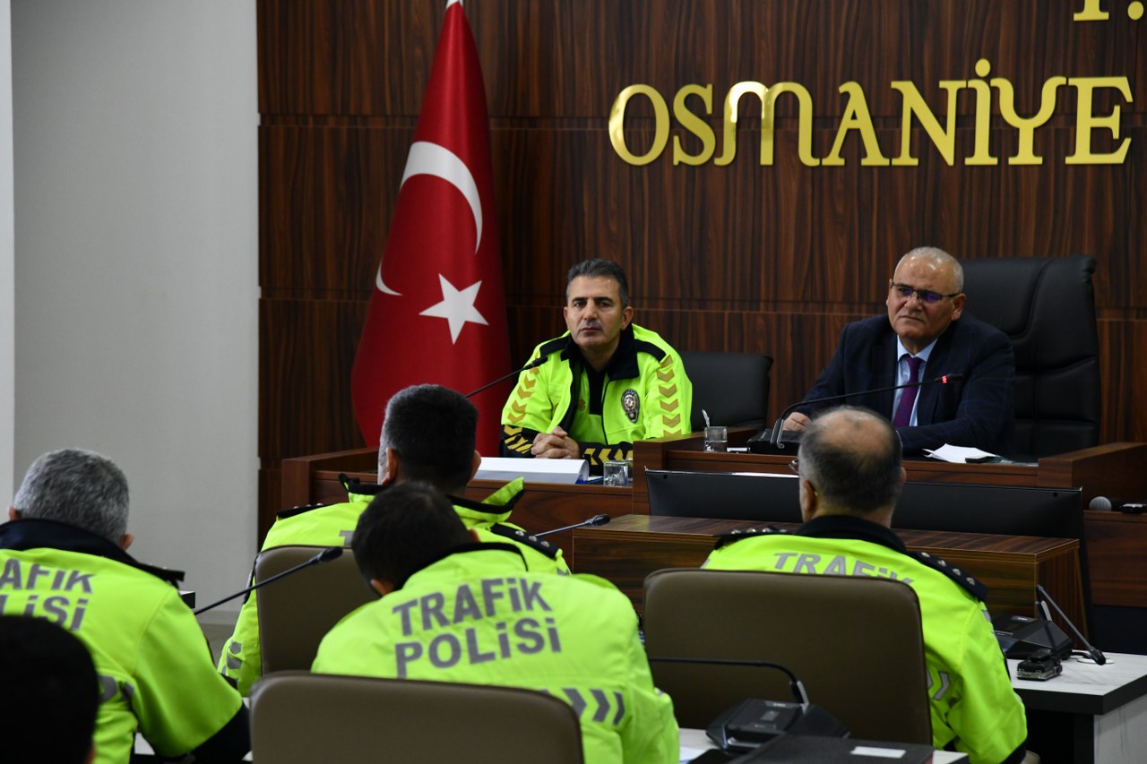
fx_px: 3823
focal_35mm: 120
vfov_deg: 11.4
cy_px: 382
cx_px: 574
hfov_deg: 17.1
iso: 2000
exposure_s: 1/125
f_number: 5.6
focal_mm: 120
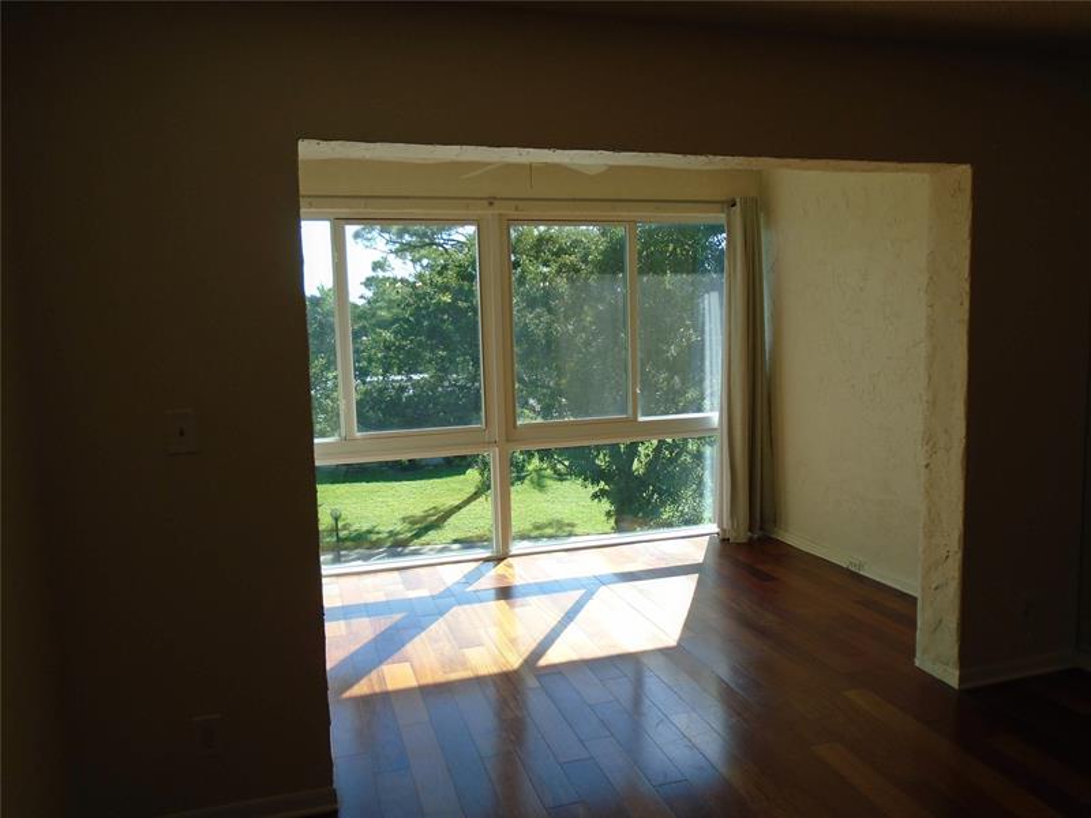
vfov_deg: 53.1
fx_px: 819
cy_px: 409
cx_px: 546
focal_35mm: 26
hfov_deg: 67.3
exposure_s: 1/320
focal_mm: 4.6
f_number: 3.2
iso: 100
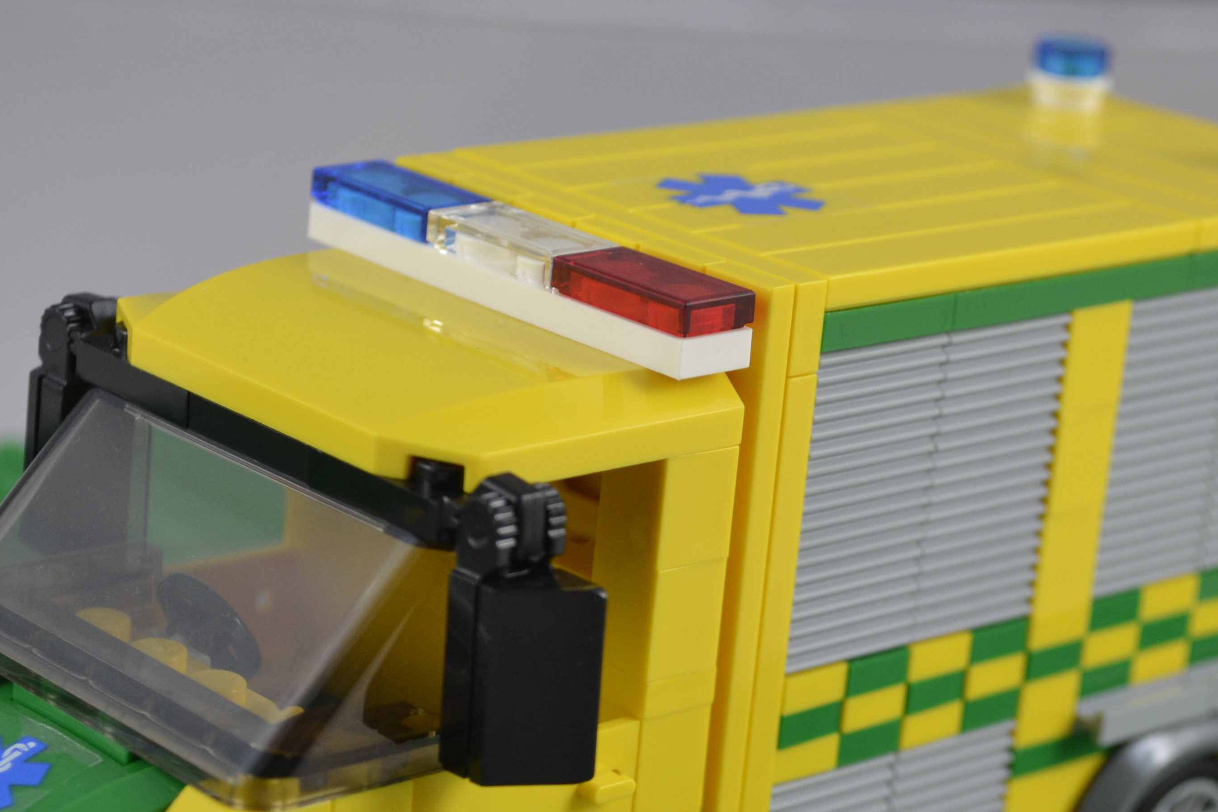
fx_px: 3451
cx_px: 609
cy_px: 596
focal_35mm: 102
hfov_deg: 20.0
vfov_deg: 13.4
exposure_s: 1/30
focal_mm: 40
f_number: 5.3
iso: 400
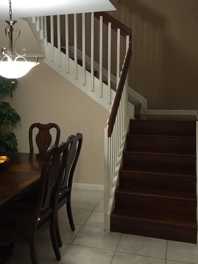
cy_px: 133
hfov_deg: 34.9
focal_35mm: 41
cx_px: 70
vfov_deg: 45.8
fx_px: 313
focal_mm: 4.15
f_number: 2.2
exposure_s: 1/30
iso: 100
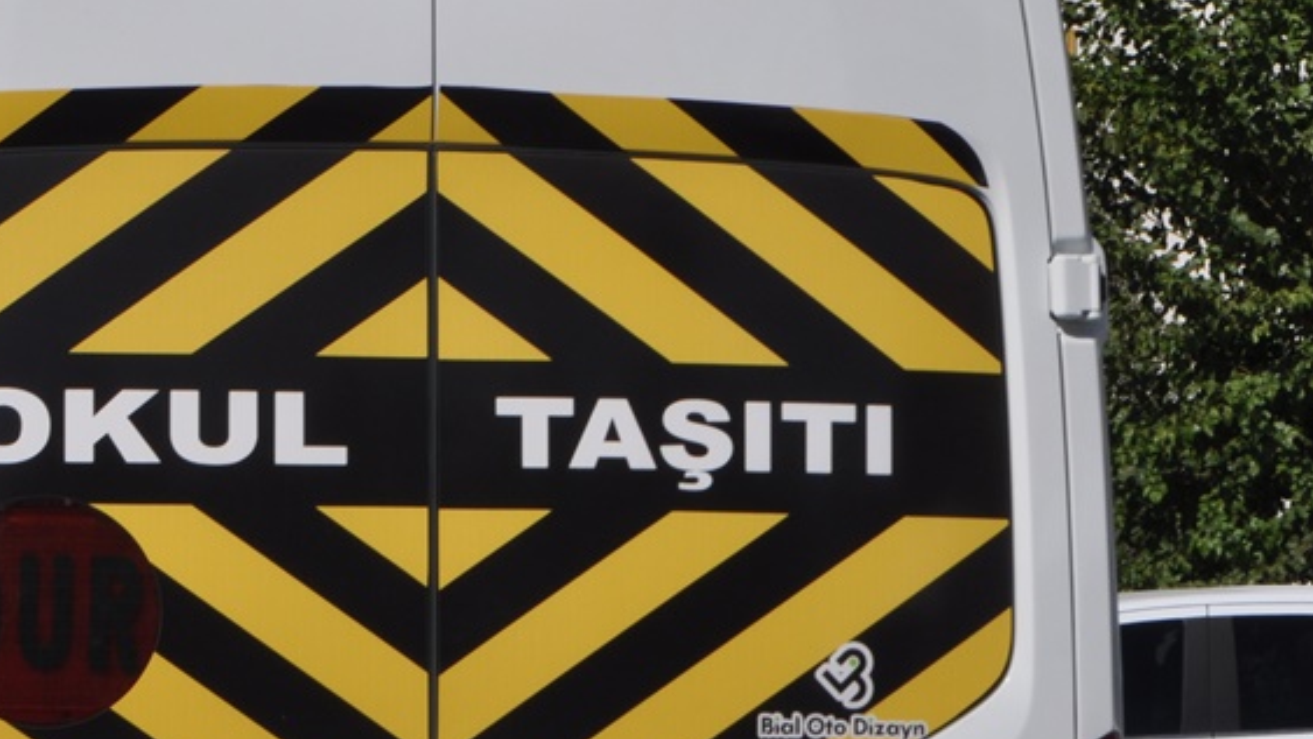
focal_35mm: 183
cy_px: 676
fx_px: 6373
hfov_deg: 11.7
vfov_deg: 6.6
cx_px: 1187
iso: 200
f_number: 9
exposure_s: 1/320
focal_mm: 48
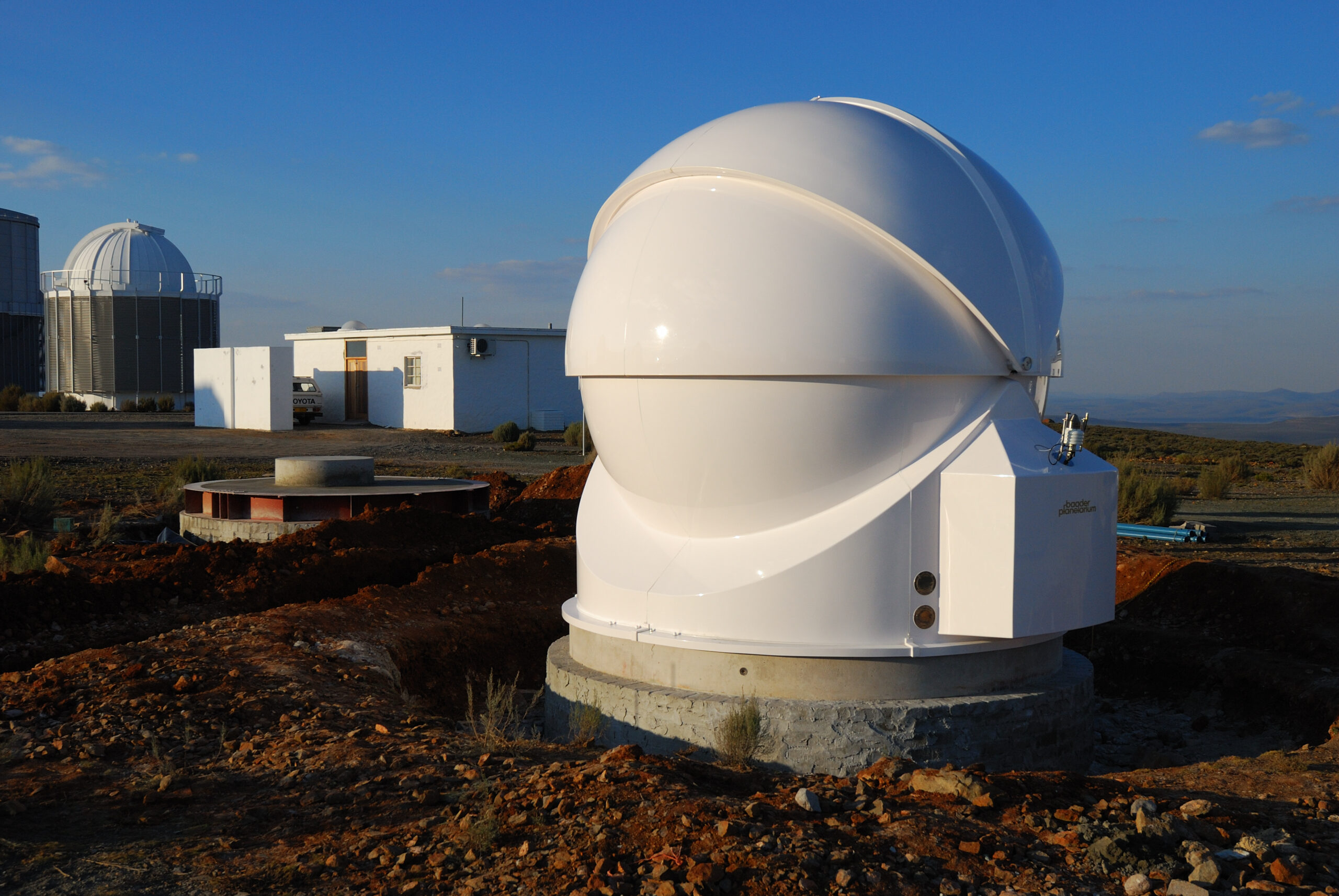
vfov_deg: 30.9
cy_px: 448
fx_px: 1620
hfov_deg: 44.9
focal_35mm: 44
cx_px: 670
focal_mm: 29
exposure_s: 1/640
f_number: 9
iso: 200
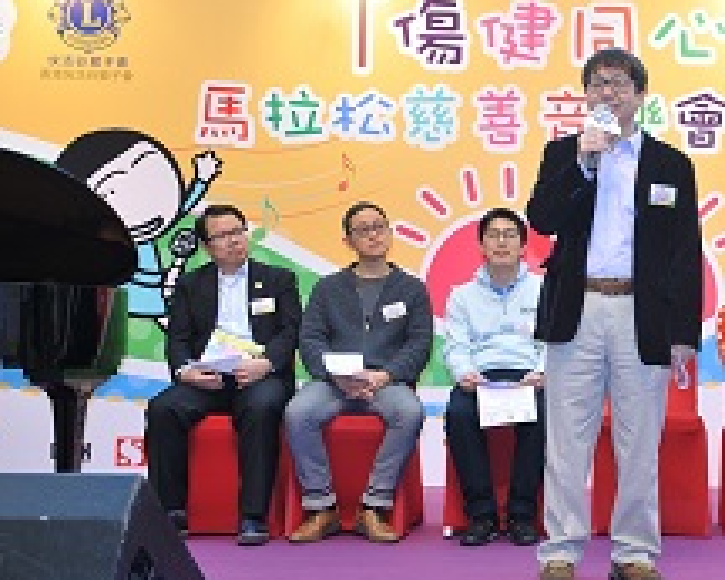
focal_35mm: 66
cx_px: 658
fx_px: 1417
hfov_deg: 27.6
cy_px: 298
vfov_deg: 23.2
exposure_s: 1/60
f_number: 5
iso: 400
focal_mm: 38
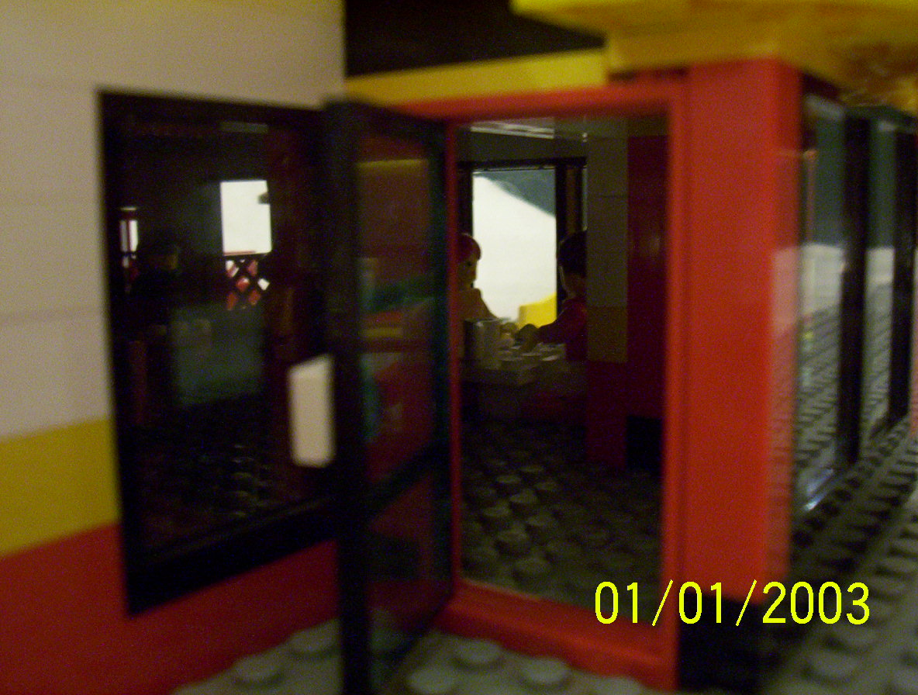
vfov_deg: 33.8
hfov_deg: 43.7
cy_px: 348
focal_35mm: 43
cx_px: 459
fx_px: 1144
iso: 200
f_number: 2.73
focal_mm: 5.77
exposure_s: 1/8
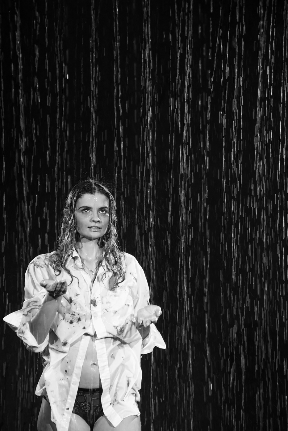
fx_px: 1350
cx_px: 144
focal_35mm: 112
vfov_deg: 18.2
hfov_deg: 12.2
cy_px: 216
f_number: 5.6
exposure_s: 1/125
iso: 3200
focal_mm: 75
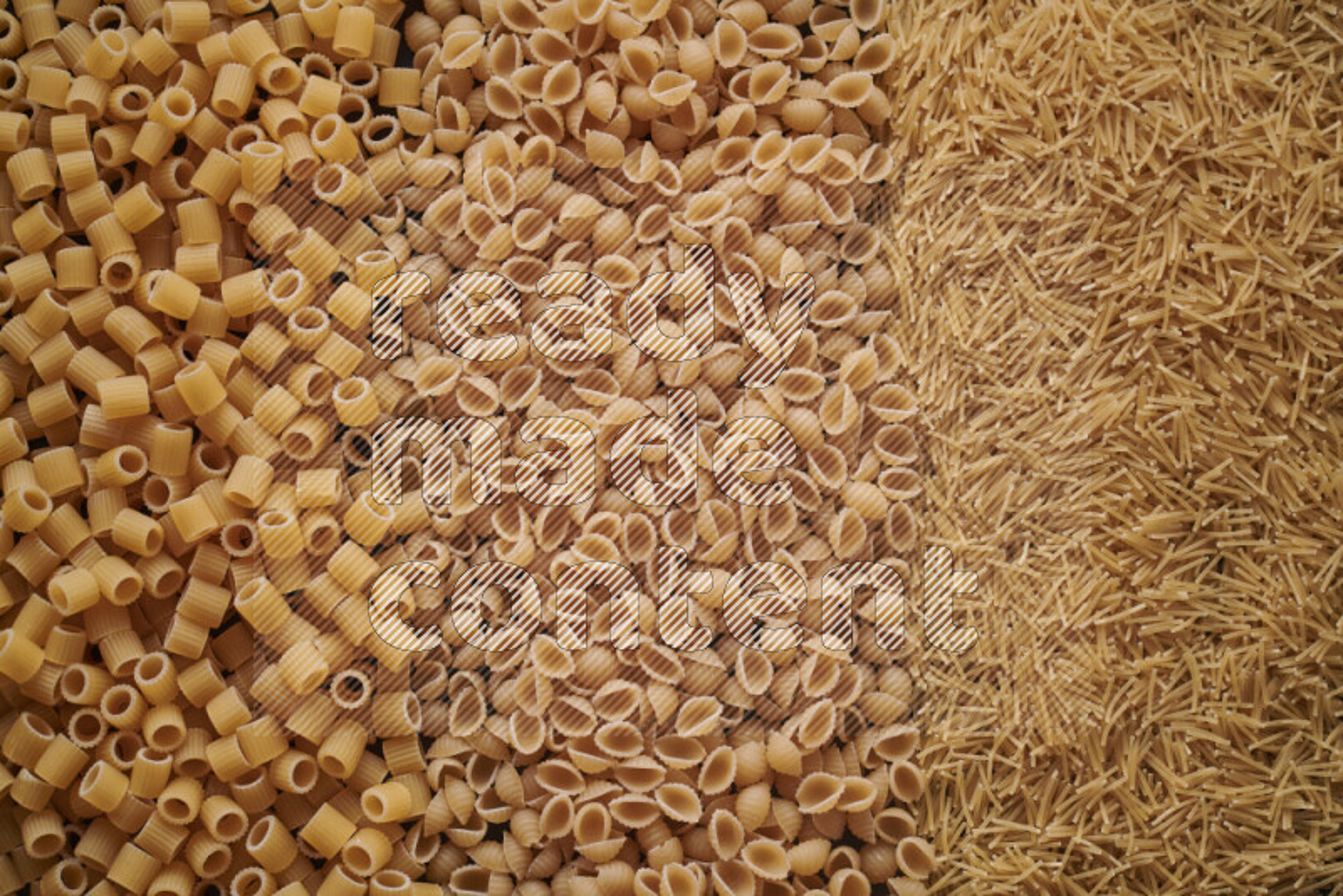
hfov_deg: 39.6
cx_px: 672
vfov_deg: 27.0
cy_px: 448
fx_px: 1866
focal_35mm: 50
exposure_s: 1/100
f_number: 8
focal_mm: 50
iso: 160
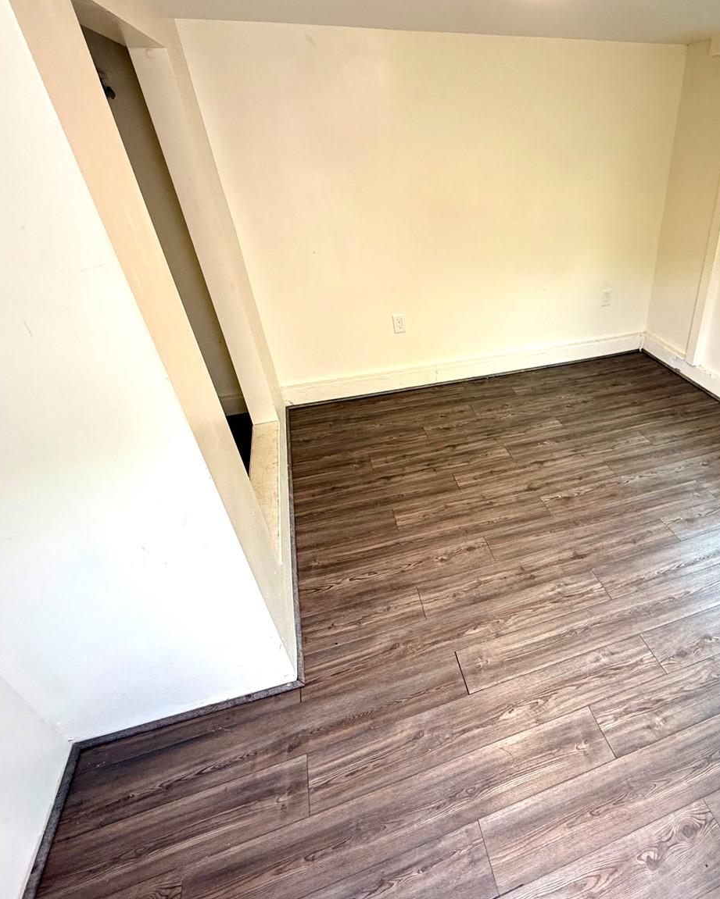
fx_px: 506
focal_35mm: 19
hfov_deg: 67.9
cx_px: 506
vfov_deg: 83.3
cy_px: 443
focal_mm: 2.22
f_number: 2.2
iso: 250
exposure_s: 1/120
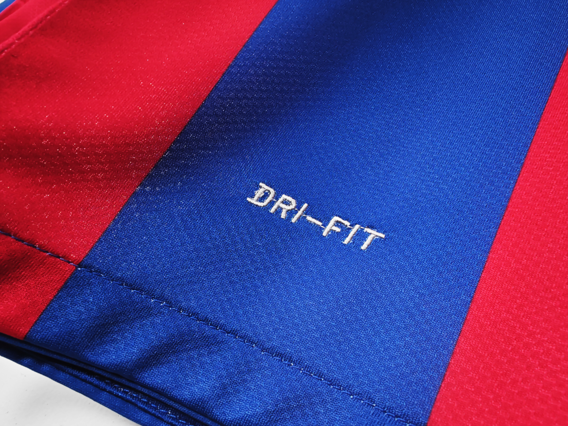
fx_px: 377
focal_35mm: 23
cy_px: 213
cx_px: 284
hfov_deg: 73.9
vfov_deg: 58.9
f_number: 2.2
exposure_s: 1/60
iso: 133
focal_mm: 2.59
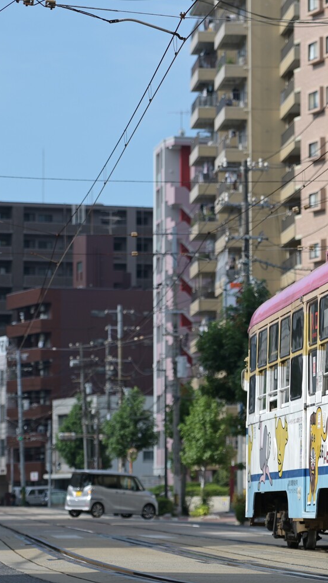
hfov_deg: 7.5
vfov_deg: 13.4
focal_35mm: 161
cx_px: 328
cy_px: 291
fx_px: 2488
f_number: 2.8
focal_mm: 102
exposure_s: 1/1250
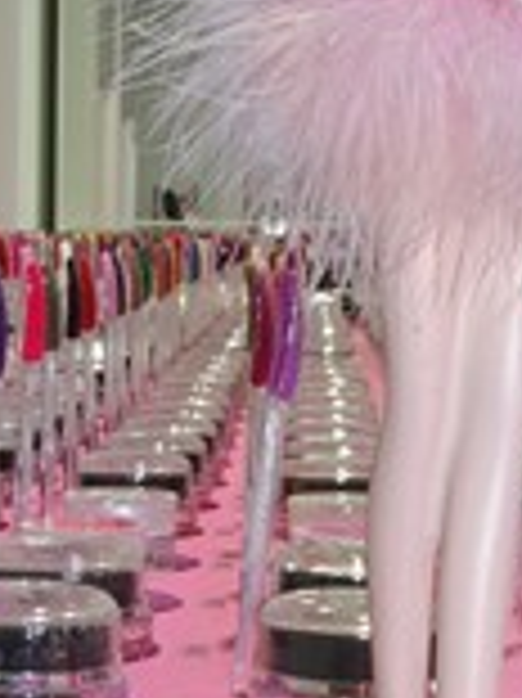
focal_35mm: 99
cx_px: 81
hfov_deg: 14.8
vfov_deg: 19.1
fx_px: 1993
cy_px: -45
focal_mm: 4.1
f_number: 3.5
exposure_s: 1/30
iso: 80
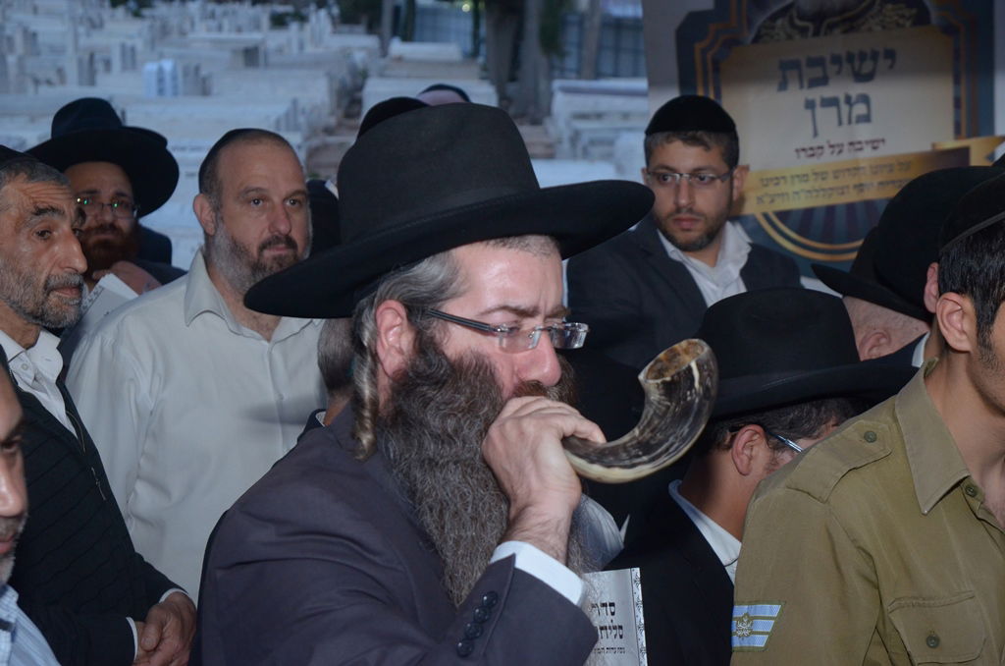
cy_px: 333
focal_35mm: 75
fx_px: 2089
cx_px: 502
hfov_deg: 27.0
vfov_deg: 18.1
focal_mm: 50
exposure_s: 1/80
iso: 1250
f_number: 6.3
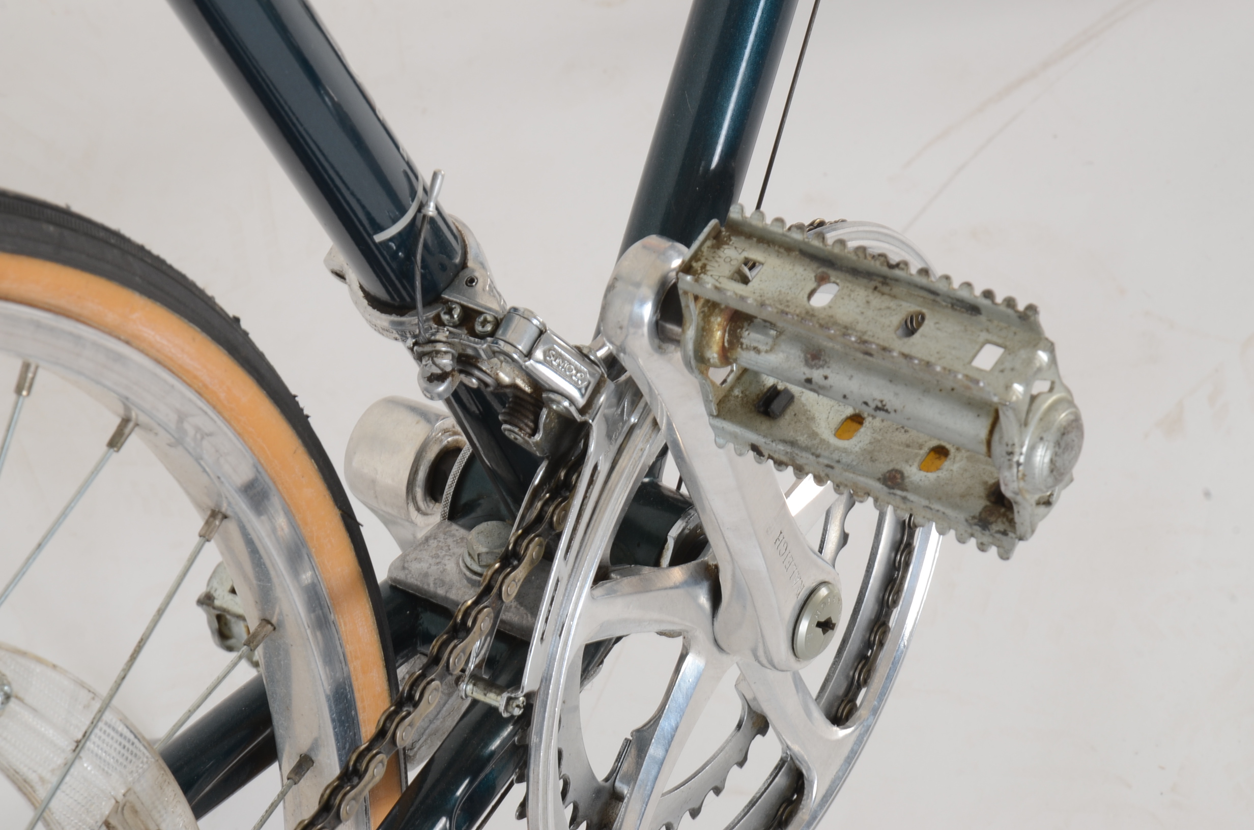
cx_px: 627
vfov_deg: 8.7
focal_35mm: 158
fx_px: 5475
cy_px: 415
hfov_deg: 13.1
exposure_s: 1/80
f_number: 16
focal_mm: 105
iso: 160
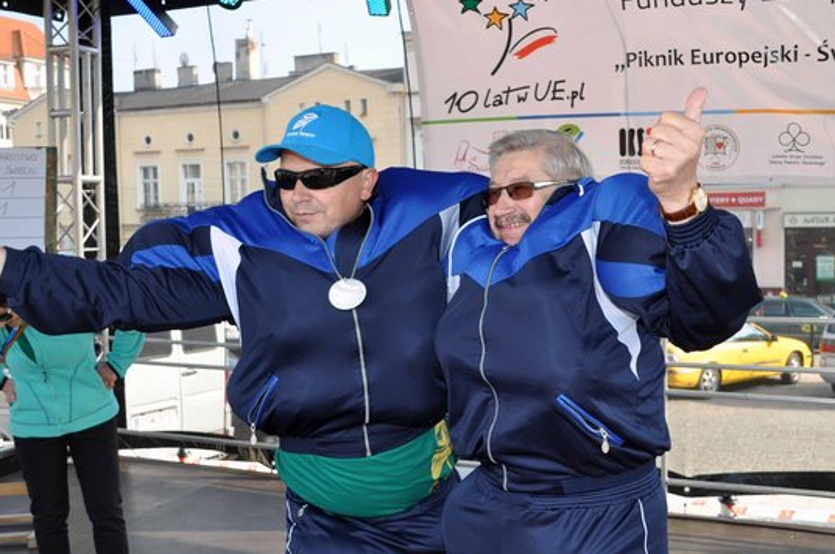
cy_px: 265
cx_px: 436
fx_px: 927
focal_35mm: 40
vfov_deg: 33.3
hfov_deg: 48.5
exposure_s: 1/160
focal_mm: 22
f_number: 5.6
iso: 250
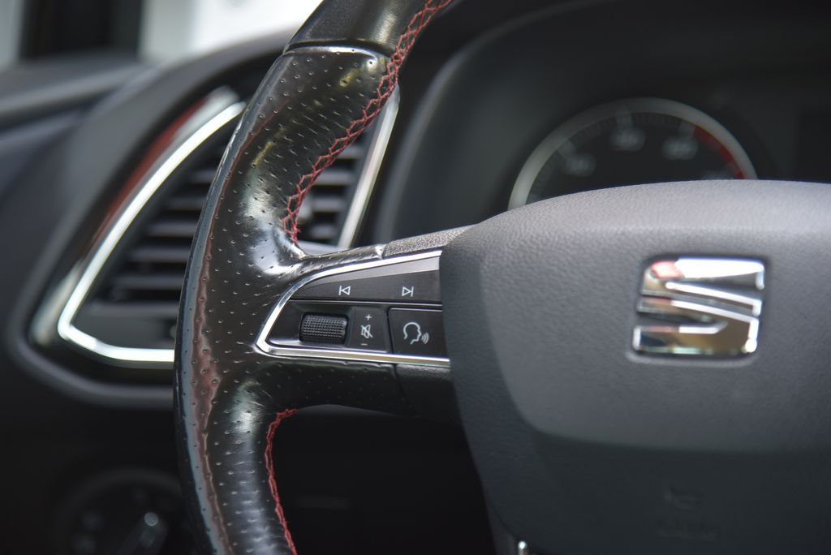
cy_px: 278
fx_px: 2771
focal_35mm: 120
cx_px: 416
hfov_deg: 17.1
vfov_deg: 11.4
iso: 500
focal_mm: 120
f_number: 4
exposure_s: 1/40
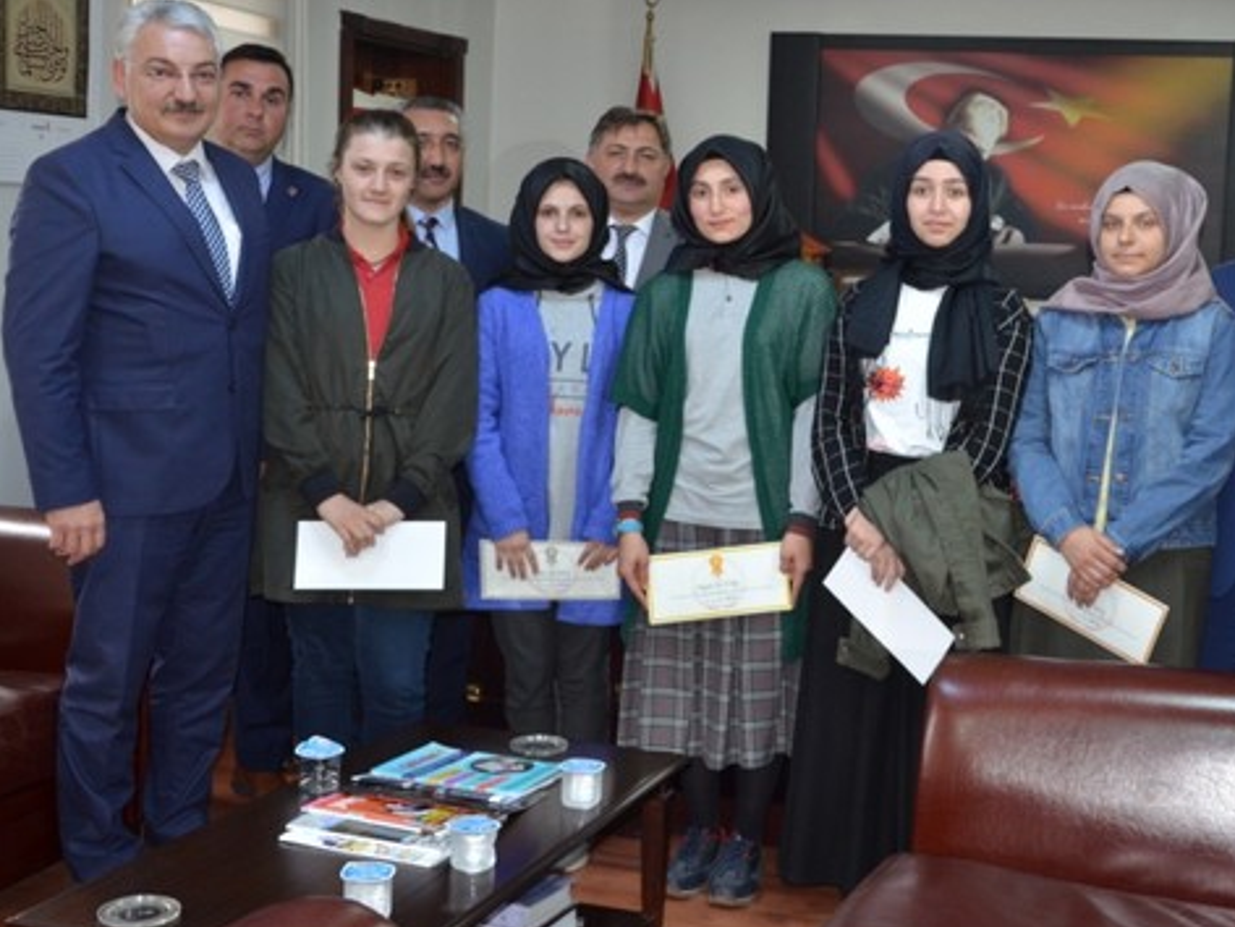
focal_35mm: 49
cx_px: 832
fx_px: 1748
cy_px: 411
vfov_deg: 29.7
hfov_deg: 38.4
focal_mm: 24
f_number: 3.8
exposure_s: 1/60
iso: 800
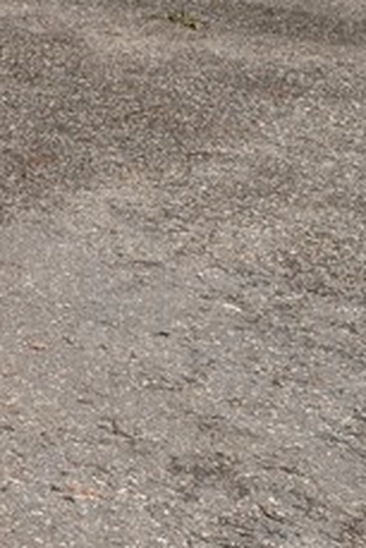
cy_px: -530
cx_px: -1348
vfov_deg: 13.8
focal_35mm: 127
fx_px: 1941
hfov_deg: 6.7
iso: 125
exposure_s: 1/160
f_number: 7.1
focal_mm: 17.2
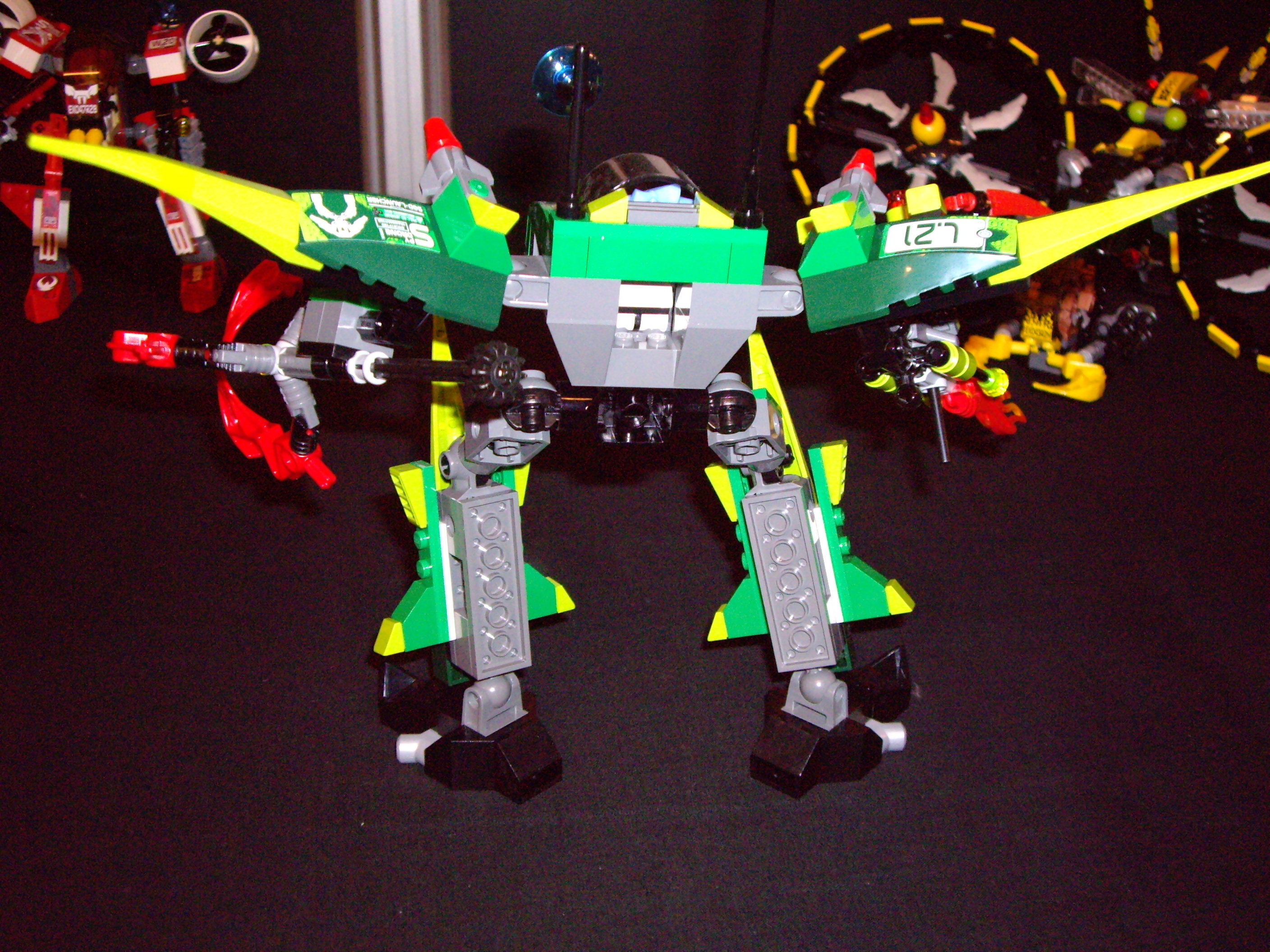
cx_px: 635
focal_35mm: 47
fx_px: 1724
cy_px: 476
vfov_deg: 30.9
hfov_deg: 40.4
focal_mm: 7.6
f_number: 3
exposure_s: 1/50
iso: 400
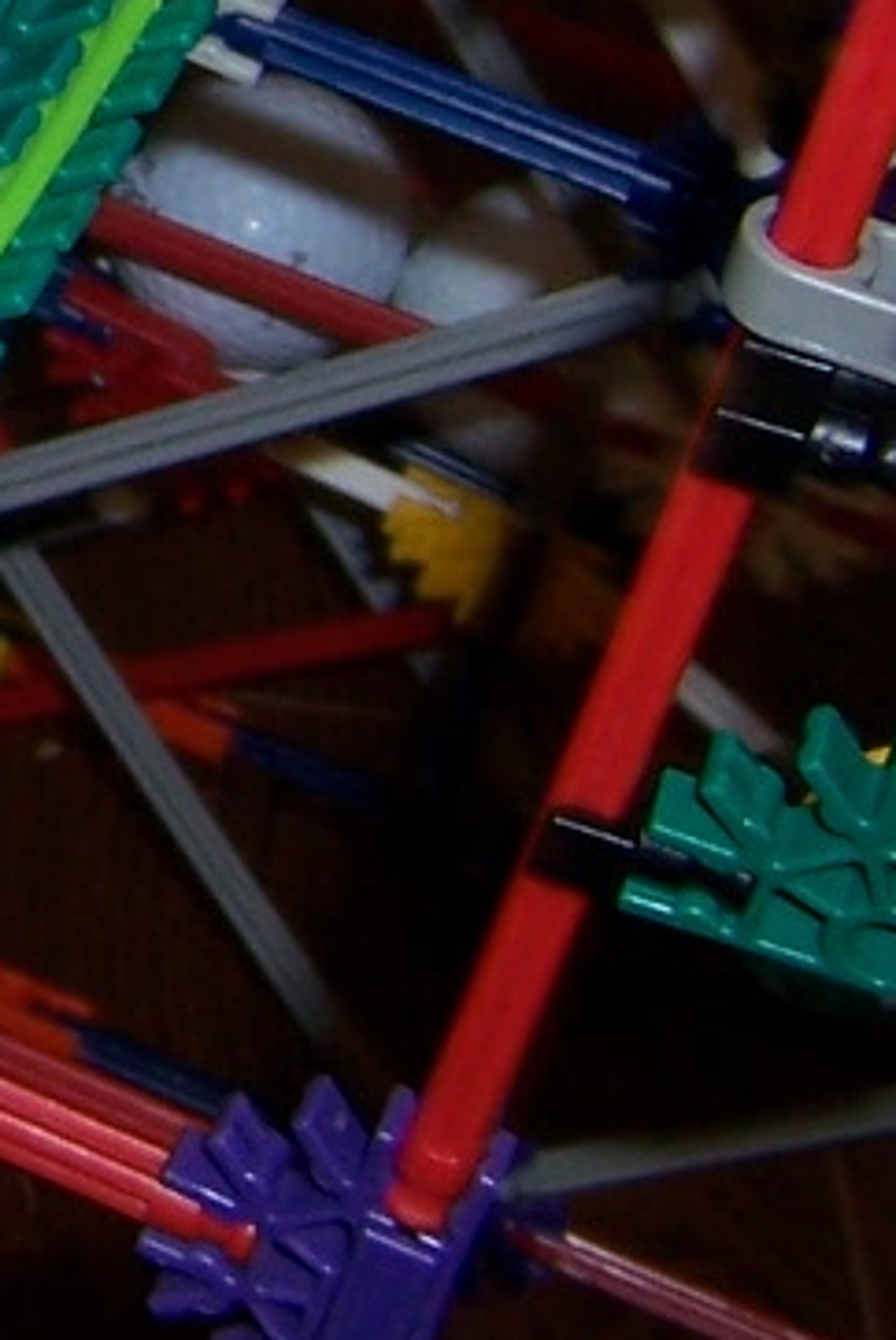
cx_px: -1288
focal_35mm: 147
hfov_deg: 8.5
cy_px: -248
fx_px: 5477
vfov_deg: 13.6
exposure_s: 1/60
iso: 80
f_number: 2.8
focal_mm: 5.5
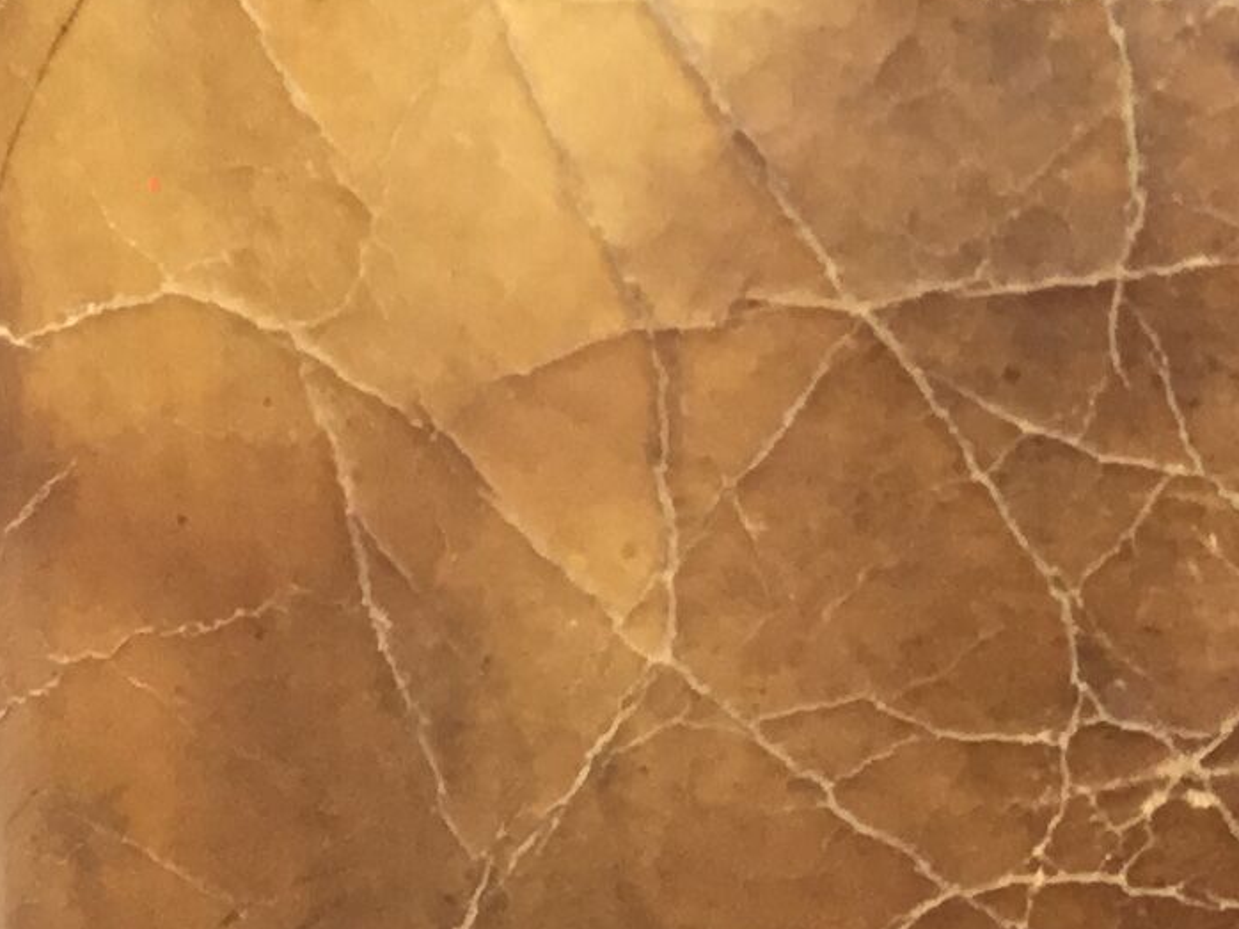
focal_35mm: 145
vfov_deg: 10.2
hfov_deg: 11.8
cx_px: 2663
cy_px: 391
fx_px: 5188
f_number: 2.4
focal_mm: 3.3
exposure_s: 1/50
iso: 32
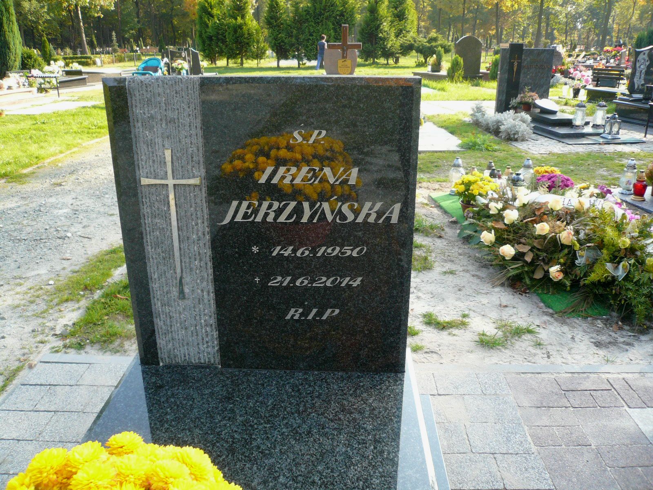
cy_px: 245
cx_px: 326
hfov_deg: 63.4
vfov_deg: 49.7
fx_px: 528
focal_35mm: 28
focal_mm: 4.6
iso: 100
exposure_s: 1/200
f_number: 2.8
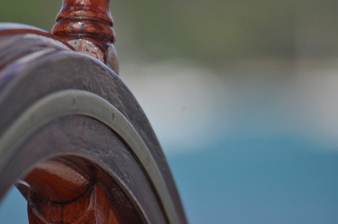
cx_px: 169
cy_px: 112
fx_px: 4219
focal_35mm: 450
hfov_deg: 4.6
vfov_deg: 3.0
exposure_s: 1/2000
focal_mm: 300
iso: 400
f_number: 5.6
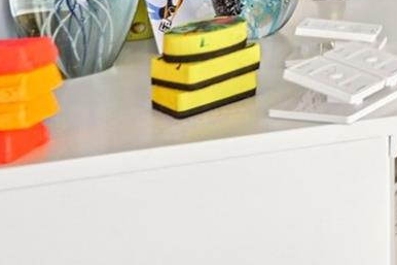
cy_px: -201
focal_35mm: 58
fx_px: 639
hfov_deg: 18.8
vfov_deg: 18.6
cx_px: 814
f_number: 8
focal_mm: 14
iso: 200
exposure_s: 1/15
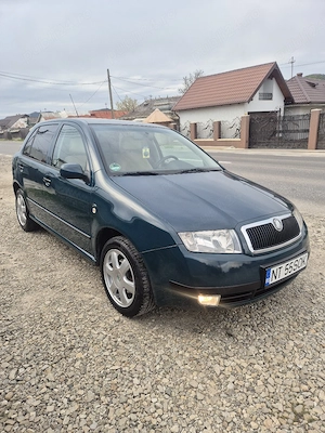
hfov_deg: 58.9
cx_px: 162
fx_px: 288
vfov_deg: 73.9
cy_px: 216
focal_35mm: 23
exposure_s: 1/182
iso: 32
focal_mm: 5.4
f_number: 1.8
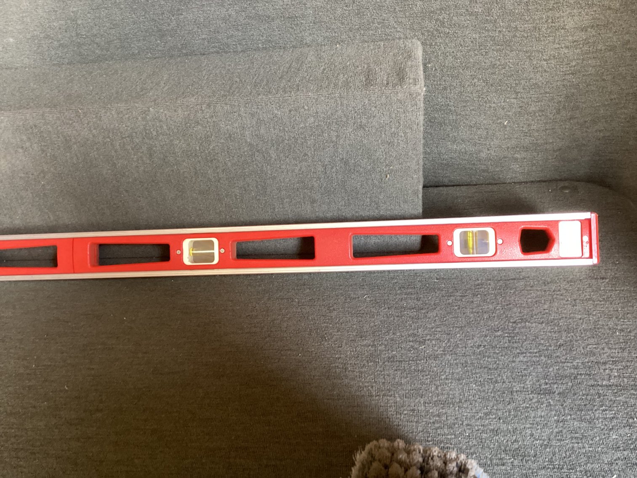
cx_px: 318
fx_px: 571
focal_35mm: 31
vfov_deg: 45.4
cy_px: 239
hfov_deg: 58.3
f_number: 2.4
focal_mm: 3.3
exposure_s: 1/50
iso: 320
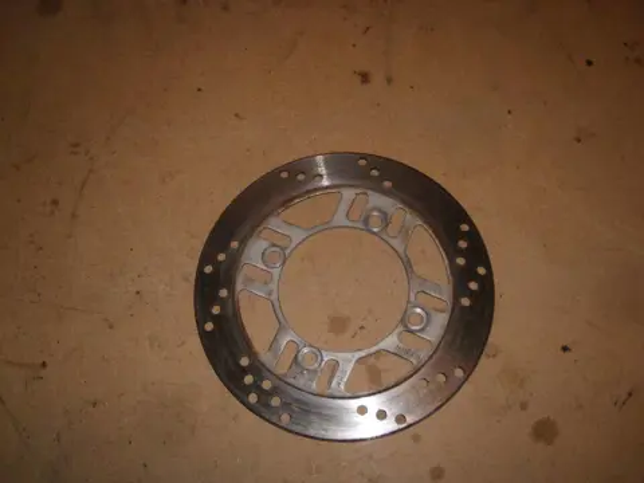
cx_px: 322
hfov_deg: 52.6
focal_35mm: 35
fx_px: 651
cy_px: 242
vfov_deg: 40.7
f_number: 7.1
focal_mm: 5.8
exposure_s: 1/30
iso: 50
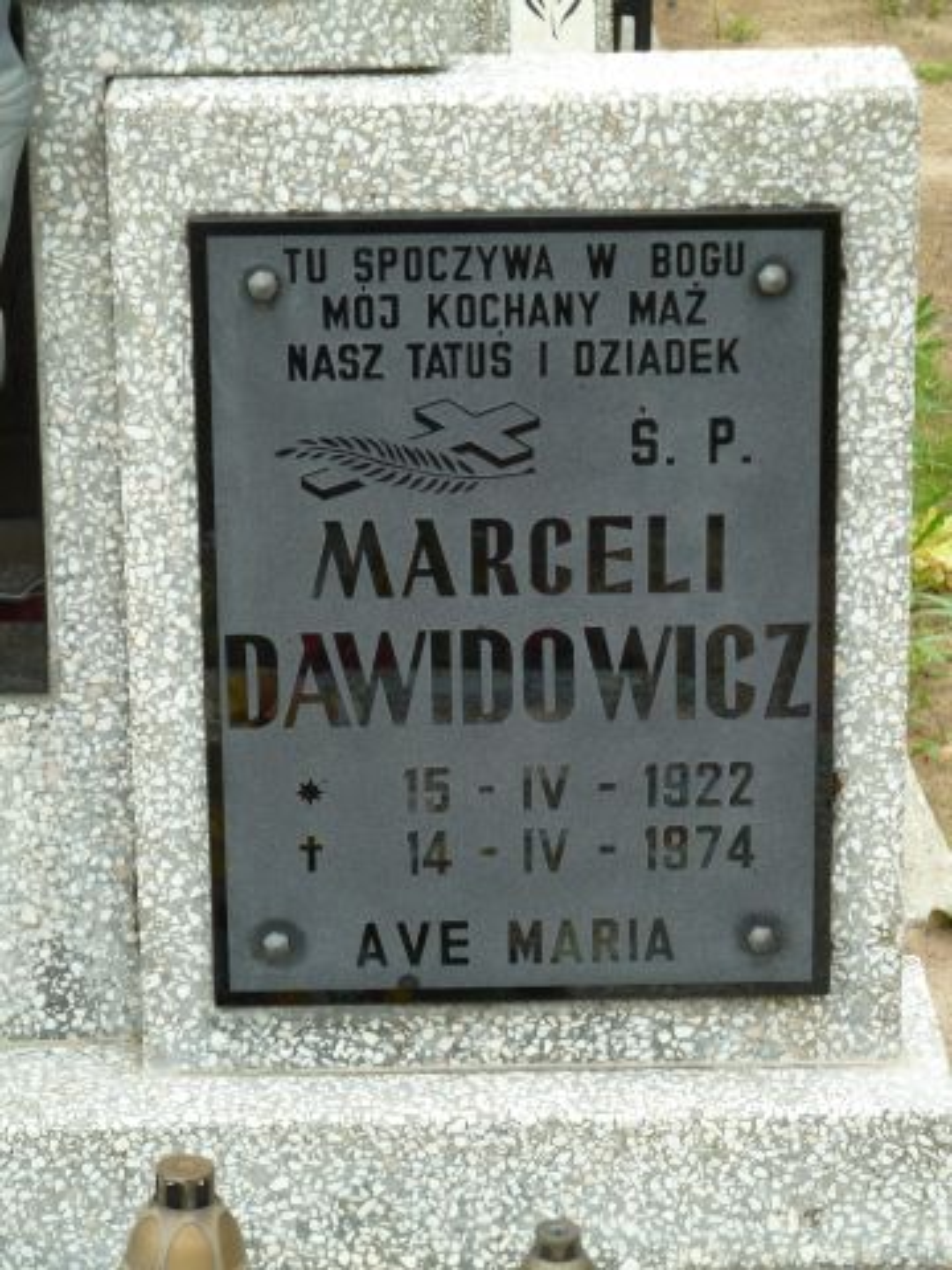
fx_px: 4694
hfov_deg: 11.6
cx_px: 476
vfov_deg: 15.4
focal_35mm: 128
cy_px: 635
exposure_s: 1/60
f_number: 4.4
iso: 80
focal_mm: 21
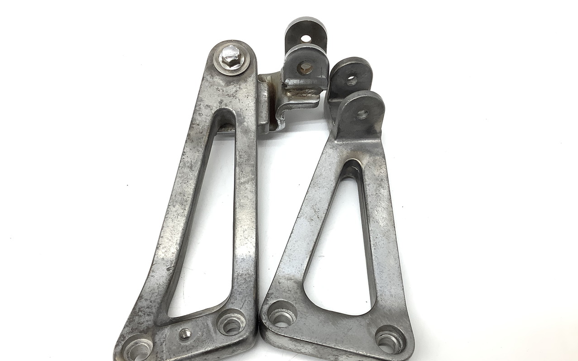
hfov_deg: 58.1
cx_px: 290
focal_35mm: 33
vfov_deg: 38.3
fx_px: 520
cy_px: 202
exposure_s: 1/120
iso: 80
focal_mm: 3.3
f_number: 2.4
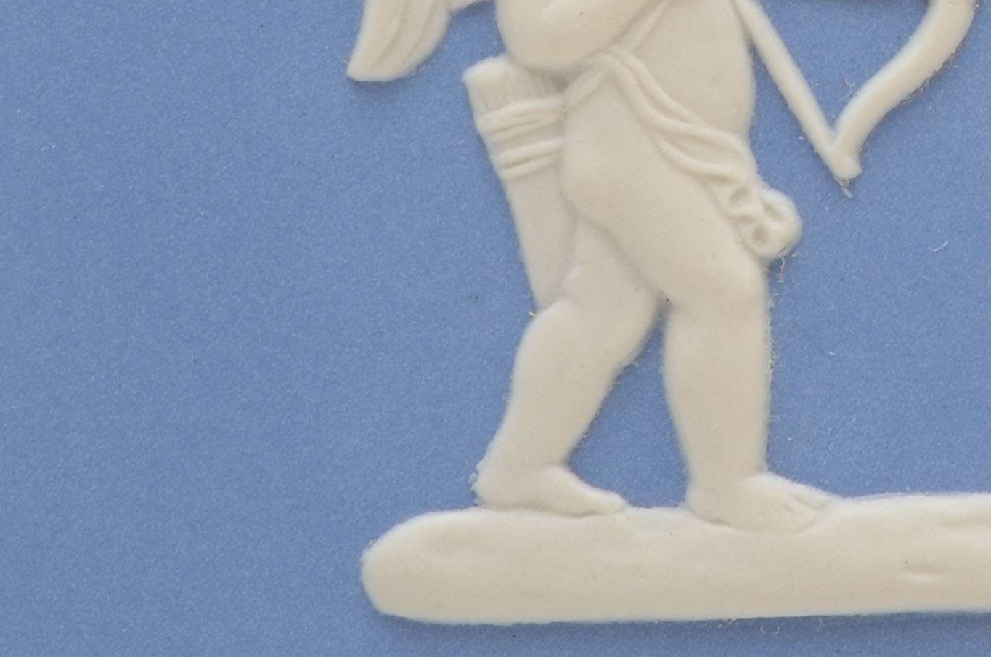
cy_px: -188
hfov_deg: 6.8
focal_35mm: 298
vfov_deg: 4.6
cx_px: 1671
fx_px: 8181
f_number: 20
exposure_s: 1/160
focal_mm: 55
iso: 100
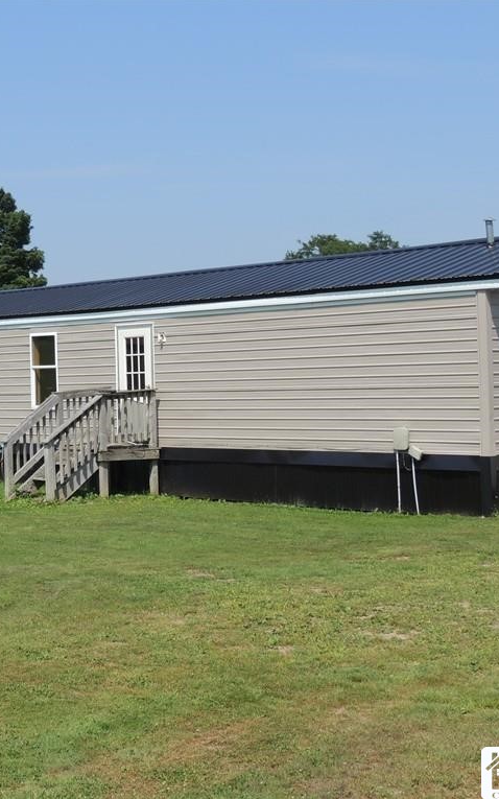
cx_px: 160
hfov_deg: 21.2
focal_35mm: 61
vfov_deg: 33.5
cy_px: 399
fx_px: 1328
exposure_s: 1/1000
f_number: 3.4
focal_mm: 7.6
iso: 100
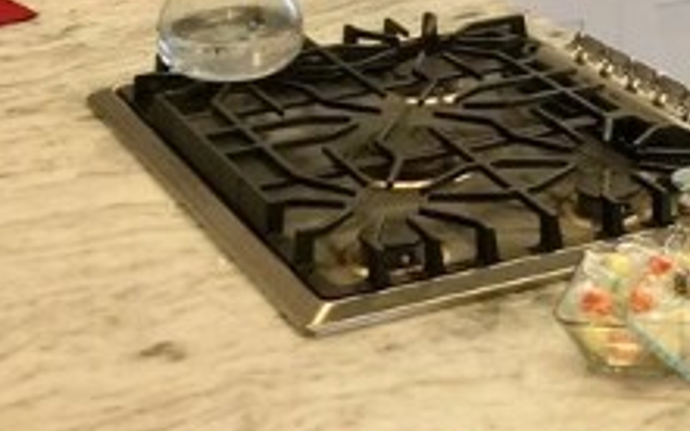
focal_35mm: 107
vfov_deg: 11.9
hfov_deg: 19.2
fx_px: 2012
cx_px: 590
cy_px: -122
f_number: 2.2
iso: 50
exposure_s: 1/15
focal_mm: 4.15
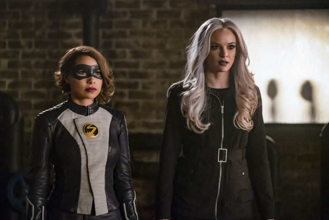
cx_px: 164
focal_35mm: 147
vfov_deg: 9.3
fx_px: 1343
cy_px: 110
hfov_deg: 14.0
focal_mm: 98.2
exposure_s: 1/60
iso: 8000
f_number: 2.8
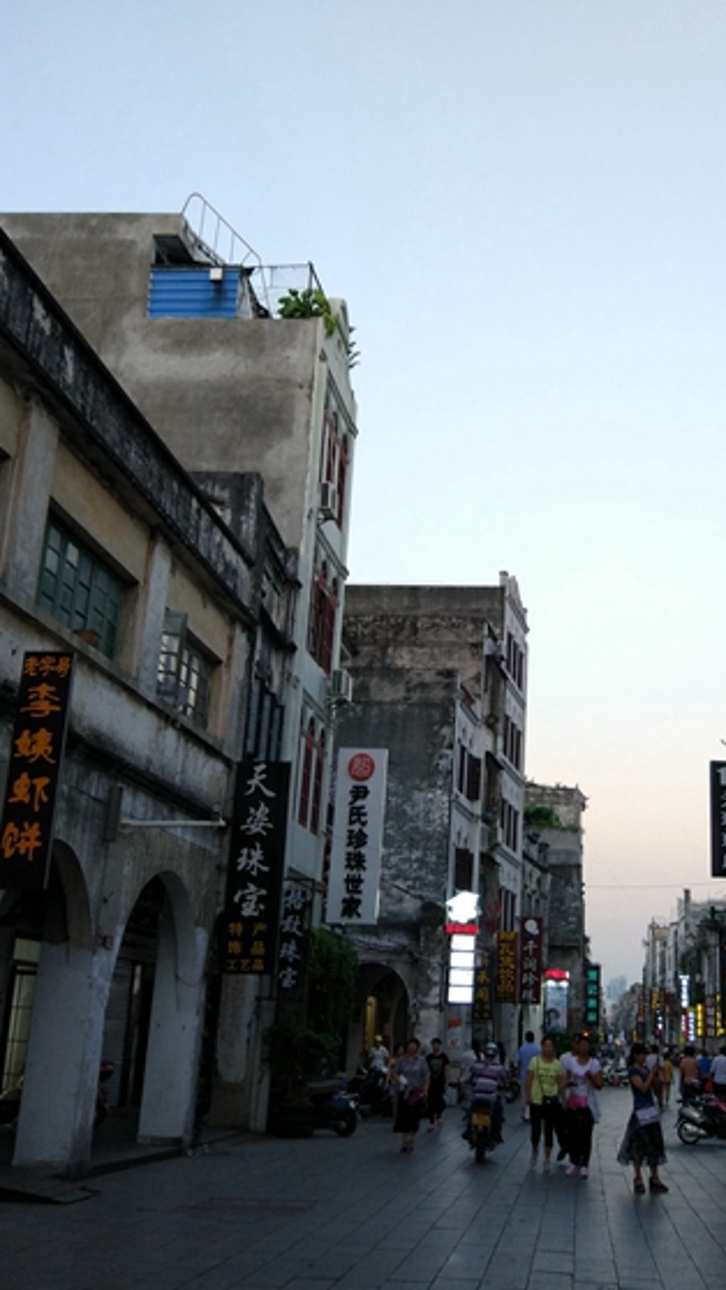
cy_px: 642
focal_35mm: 41
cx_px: 490
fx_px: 1403
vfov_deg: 49.4
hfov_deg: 28.8
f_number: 2
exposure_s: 1/50
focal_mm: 4.26
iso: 164
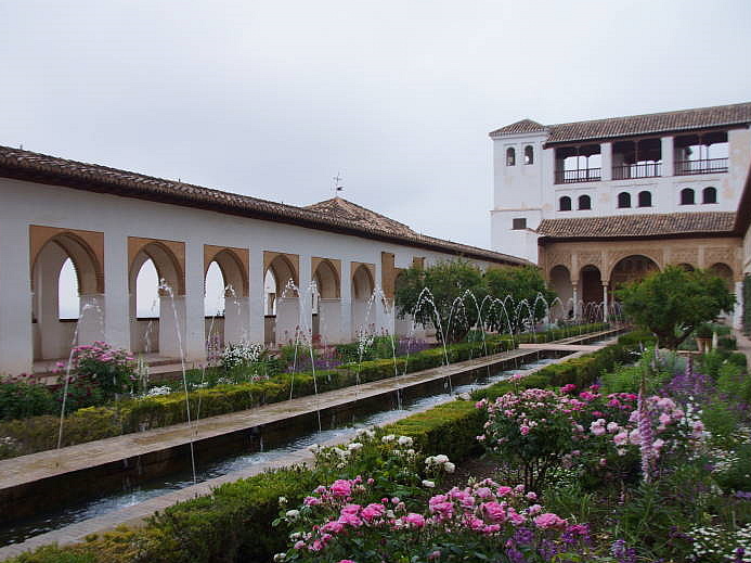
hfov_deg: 60.0
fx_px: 651
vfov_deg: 46.8
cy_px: 283
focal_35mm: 30
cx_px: 364
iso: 250
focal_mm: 18
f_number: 5.6
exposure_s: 1/60
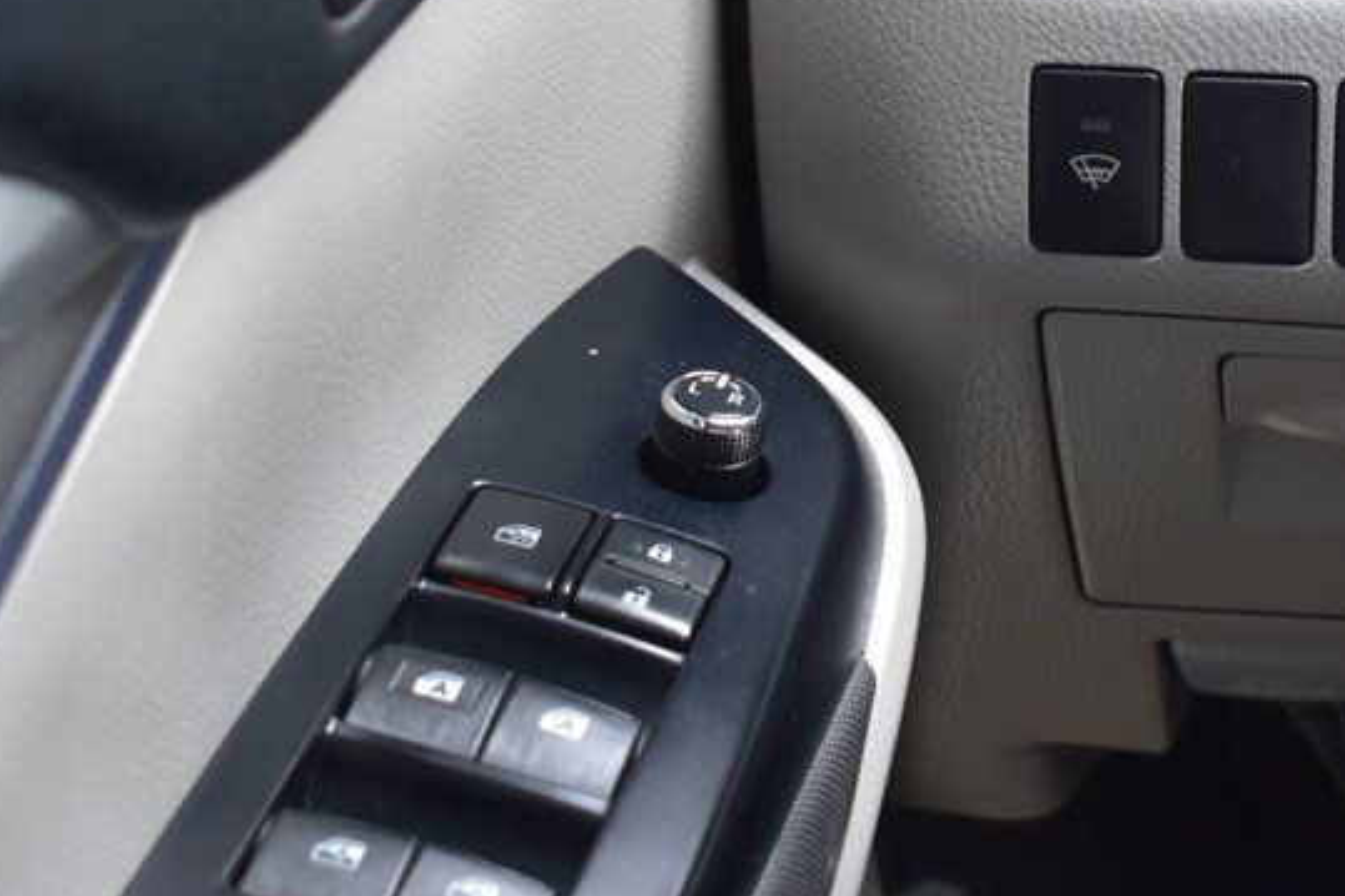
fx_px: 4258
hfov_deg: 17.7
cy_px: 334
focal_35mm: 114
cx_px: 1140
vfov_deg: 12.0
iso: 400
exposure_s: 1/15
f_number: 6.3
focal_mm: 40
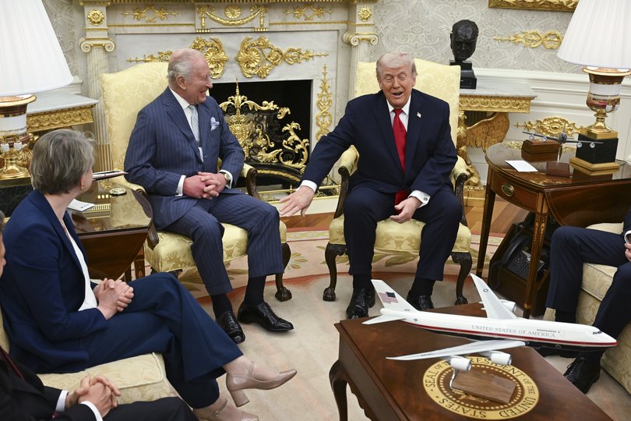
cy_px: 210
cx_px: 316
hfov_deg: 45.4
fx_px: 754
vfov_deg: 31.2
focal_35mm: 43
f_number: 5.6
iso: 4000
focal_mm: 43
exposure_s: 1/200
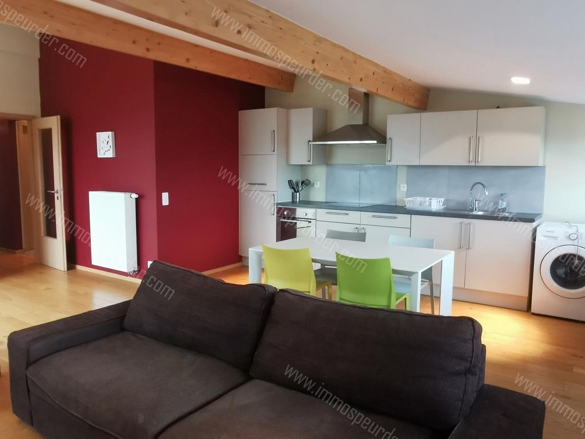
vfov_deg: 53.1
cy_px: 220
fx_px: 439
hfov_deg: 67.3
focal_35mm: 26
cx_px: 292
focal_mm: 2.26
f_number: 2.2
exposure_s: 1/25
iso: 320
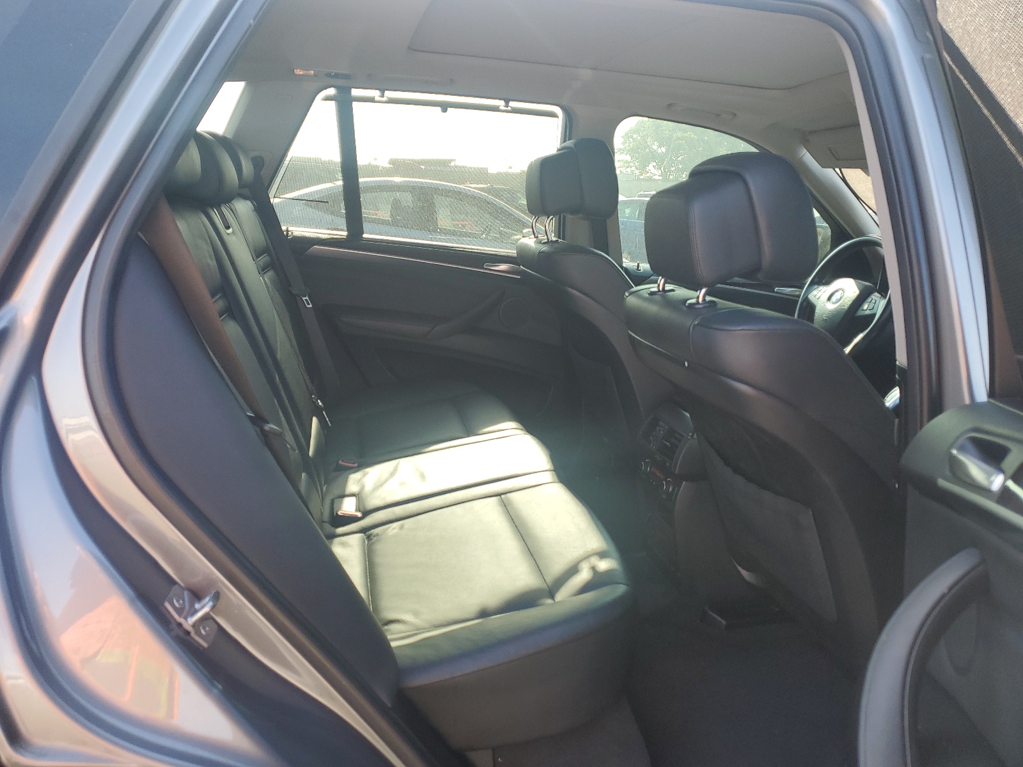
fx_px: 768
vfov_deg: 53.1
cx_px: 512
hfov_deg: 67.3
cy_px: 384
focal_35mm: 26
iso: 50
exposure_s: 1/238
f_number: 1.5
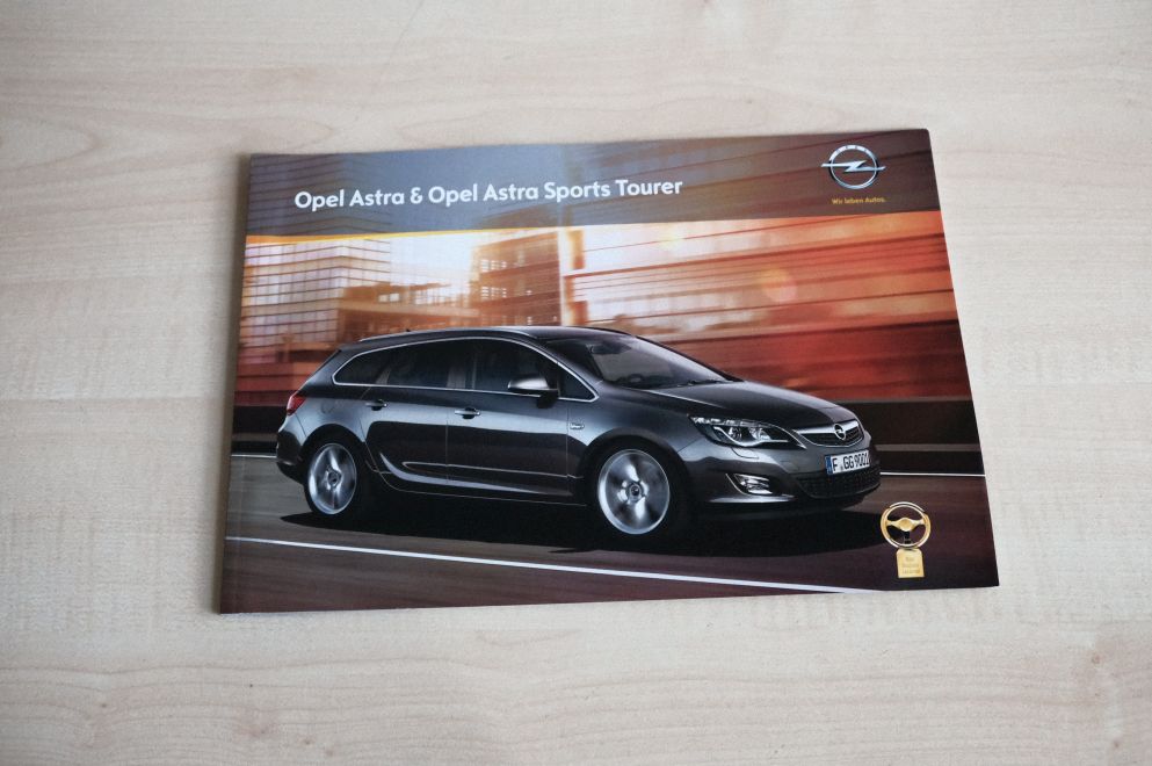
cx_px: 576
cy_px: 383
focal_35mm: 35
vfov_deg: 37.8
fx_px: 1119
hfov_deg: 54.5
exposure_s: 1/200
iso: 6400
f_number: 5
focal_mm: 23.3
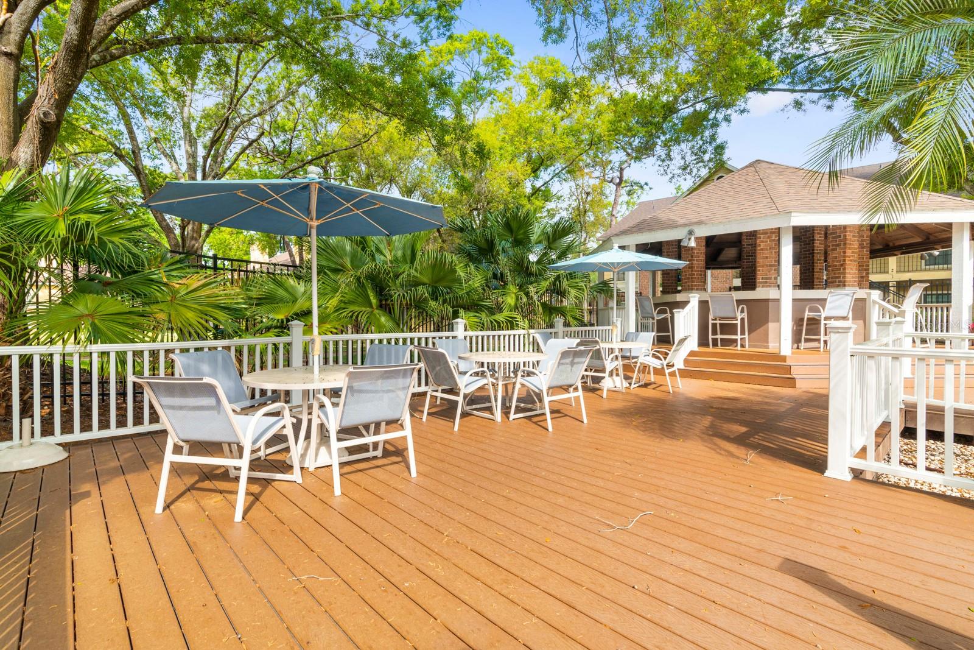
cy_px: 325
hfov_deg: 96.7
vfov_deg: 73.8
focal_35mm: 16
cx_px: 487
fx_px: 433
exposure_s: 1/30
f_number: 9
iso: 200
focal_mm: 16
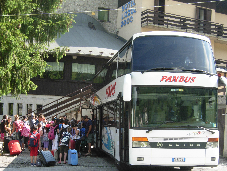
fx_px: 400
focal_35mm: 61
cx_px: 111
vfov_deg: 24.0
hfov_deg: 31.7
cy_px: 109
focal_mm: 10.1
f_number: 3.4
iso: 50
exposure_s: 1/171
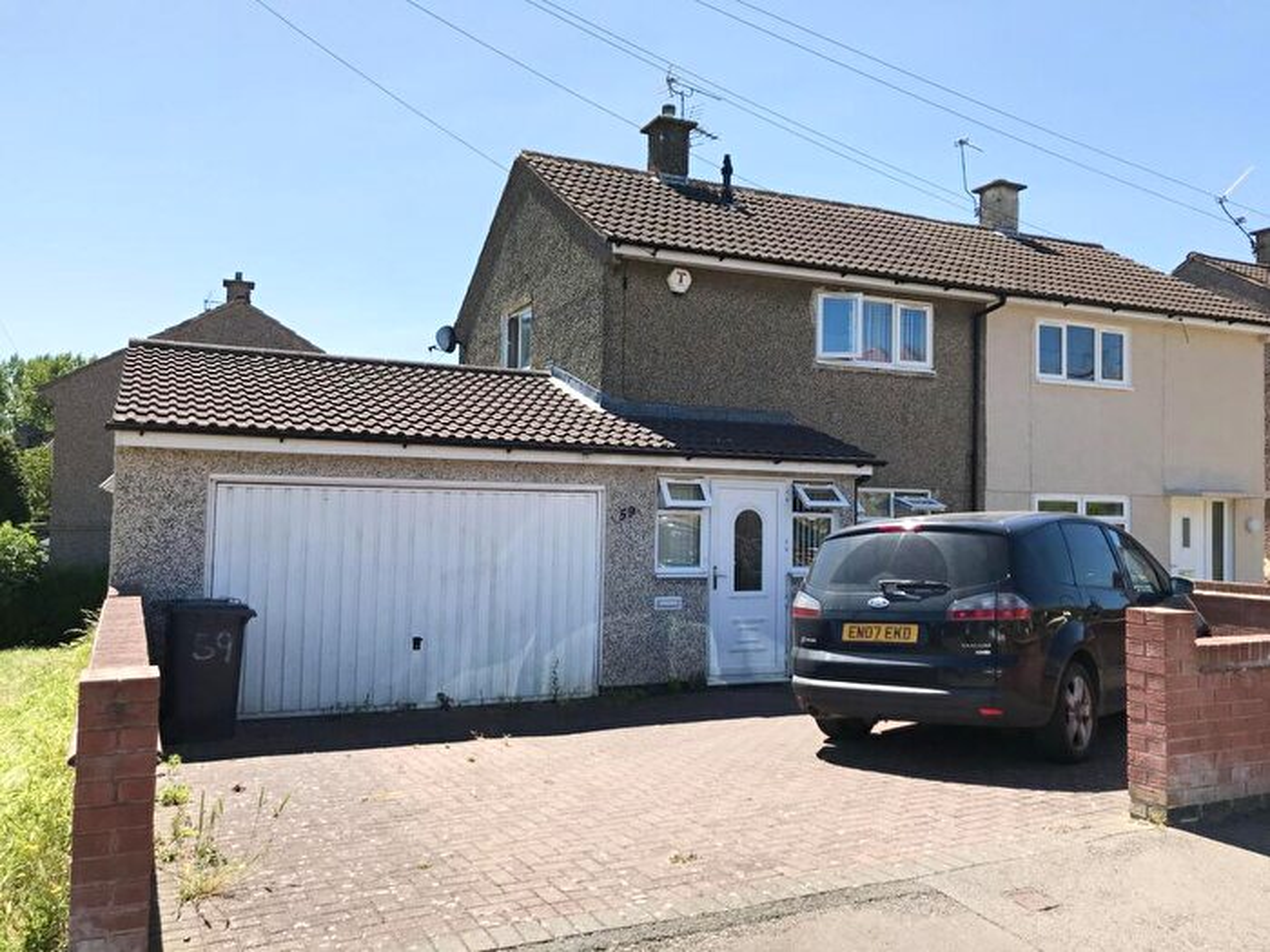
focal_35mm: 28
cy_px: 476
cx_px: 635
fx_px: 1027
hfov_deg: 63.4
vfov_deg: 49.7
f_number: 1.8
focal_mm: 3.99
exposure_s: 1/1808
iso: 20
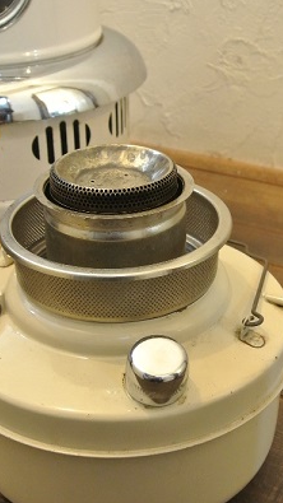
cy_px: 280
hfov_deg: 21.8
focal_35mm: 55
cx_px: 135
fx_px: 734
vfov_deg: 37.8
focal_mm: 13.6
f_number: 4
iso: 800
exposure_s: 1/13
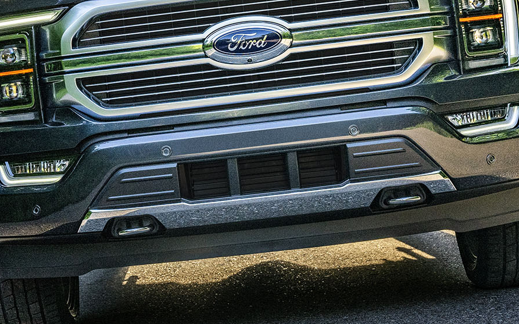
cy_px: 91
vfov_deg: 11.5
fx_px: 1612
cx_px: 241
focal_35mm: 114
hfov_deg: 18.3
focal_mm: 52
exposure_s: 1/320
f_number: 7.1
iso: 800
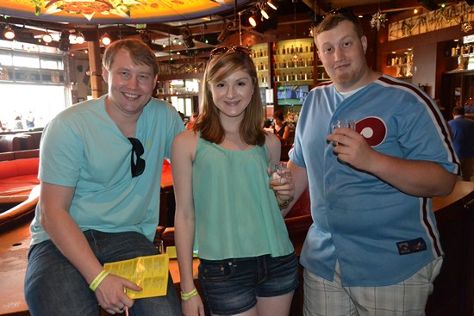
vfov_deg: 48.0
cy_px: 158
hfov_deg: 67.4
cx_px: 237
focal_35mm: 27
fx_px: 356
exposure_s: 1/60
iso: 3200
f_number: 3.5
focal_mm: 18
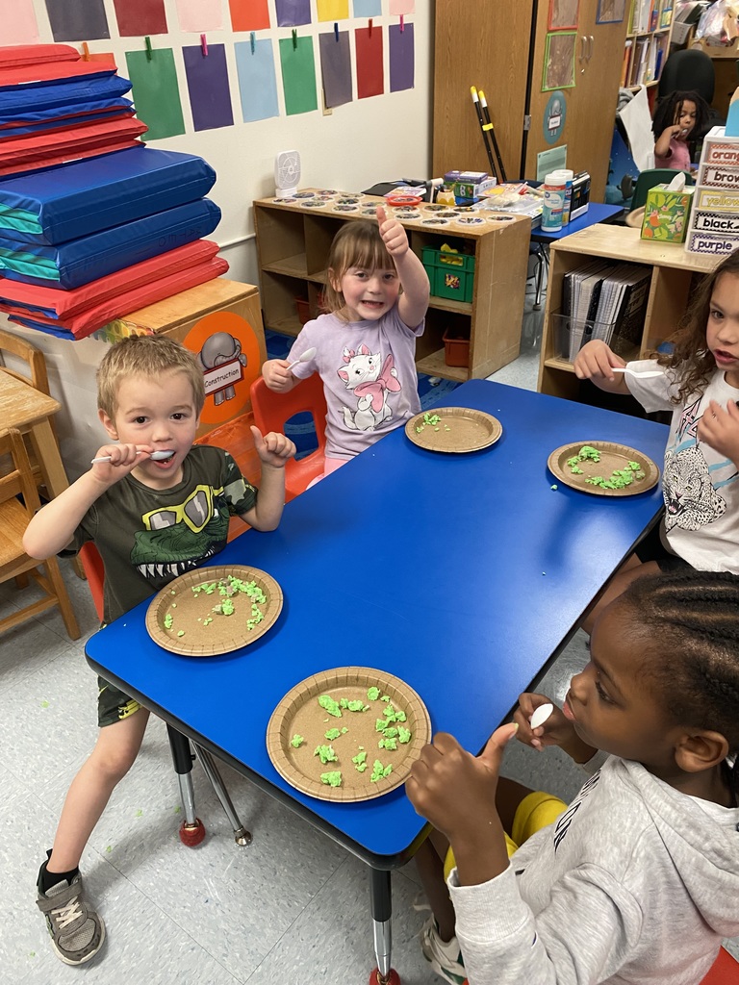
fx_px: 740
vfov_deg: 67.3
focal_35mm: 26
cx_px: 370
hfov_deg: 53.1
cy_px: 492
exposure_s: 1/60
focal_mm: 4.25
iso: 200
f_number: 1.8
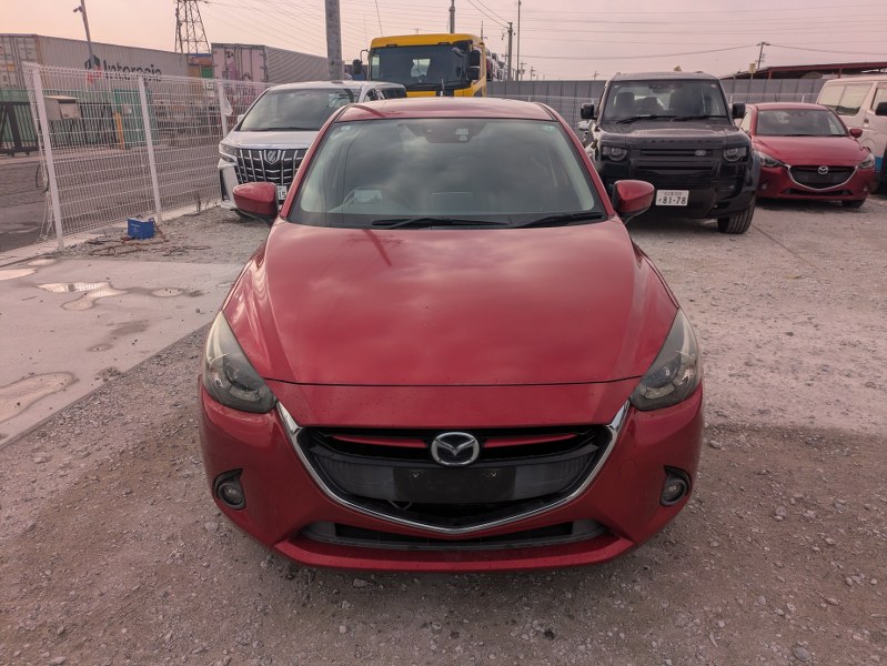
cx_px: 444
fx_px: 641
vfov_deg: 54.9
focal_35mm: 25
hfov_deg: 69.4
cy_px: 333
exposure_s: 1/3086
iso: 40
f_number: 1.89
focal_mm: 5.43
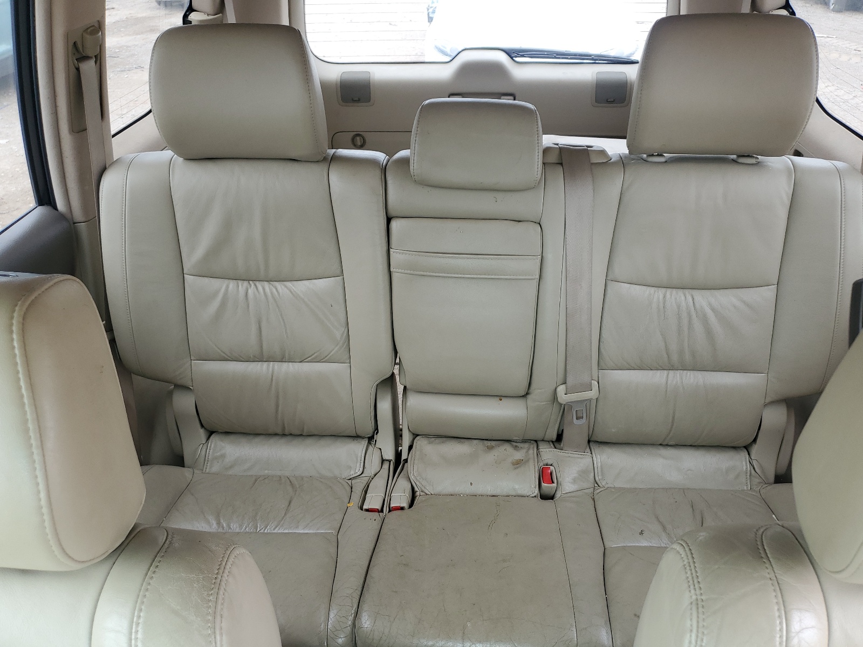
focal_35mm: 26
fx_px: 648
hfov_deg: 67.3
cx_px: 432
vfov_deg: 53.1
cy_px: 324
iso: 50
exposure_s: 1/123
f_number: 1.5
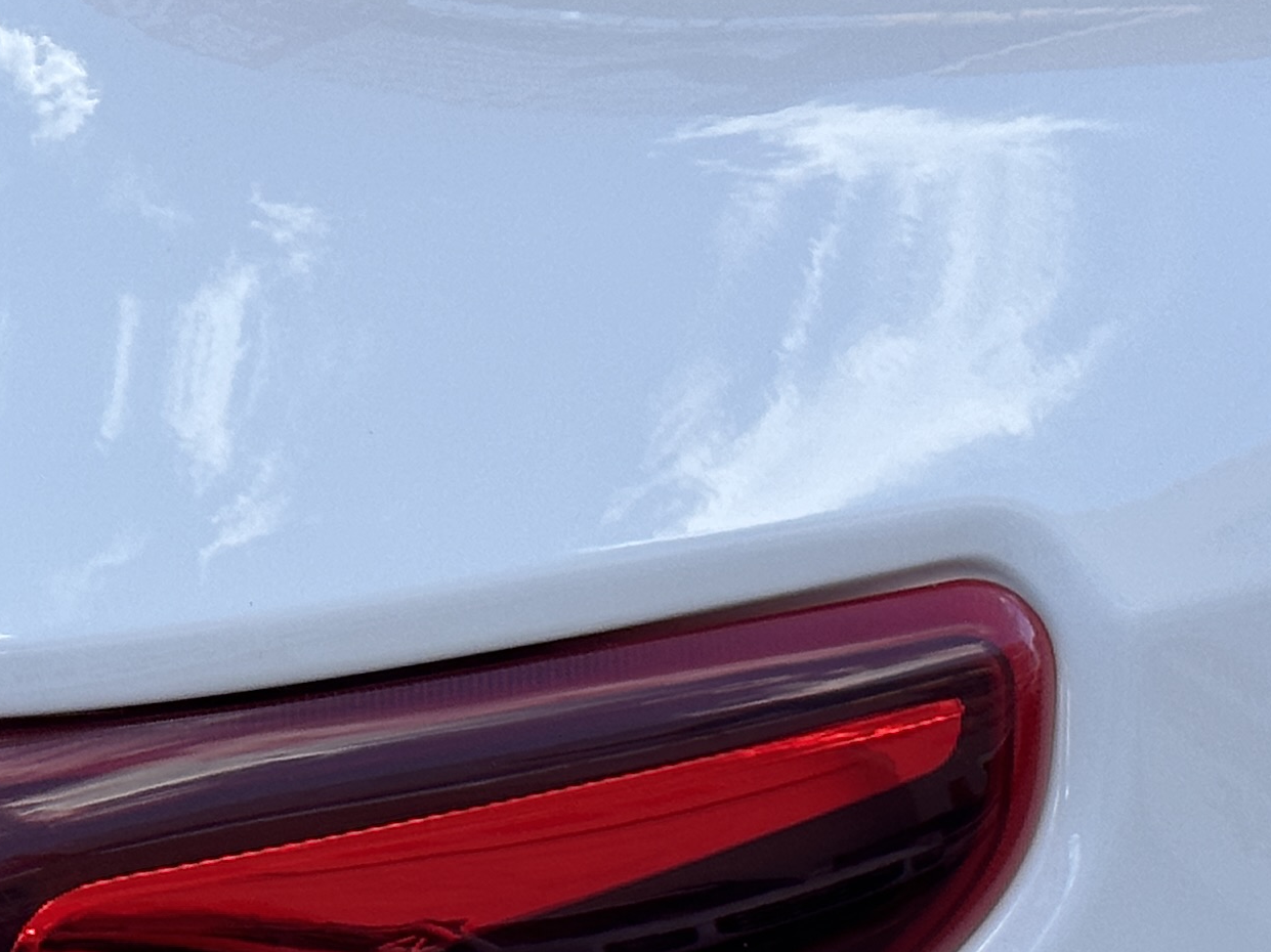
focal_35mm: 156
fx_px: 5726
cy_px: 978
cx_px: -273
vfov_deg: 9.4
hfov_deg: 12.4
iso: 64
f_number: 1.78
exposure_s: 1/971
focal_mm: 6.86
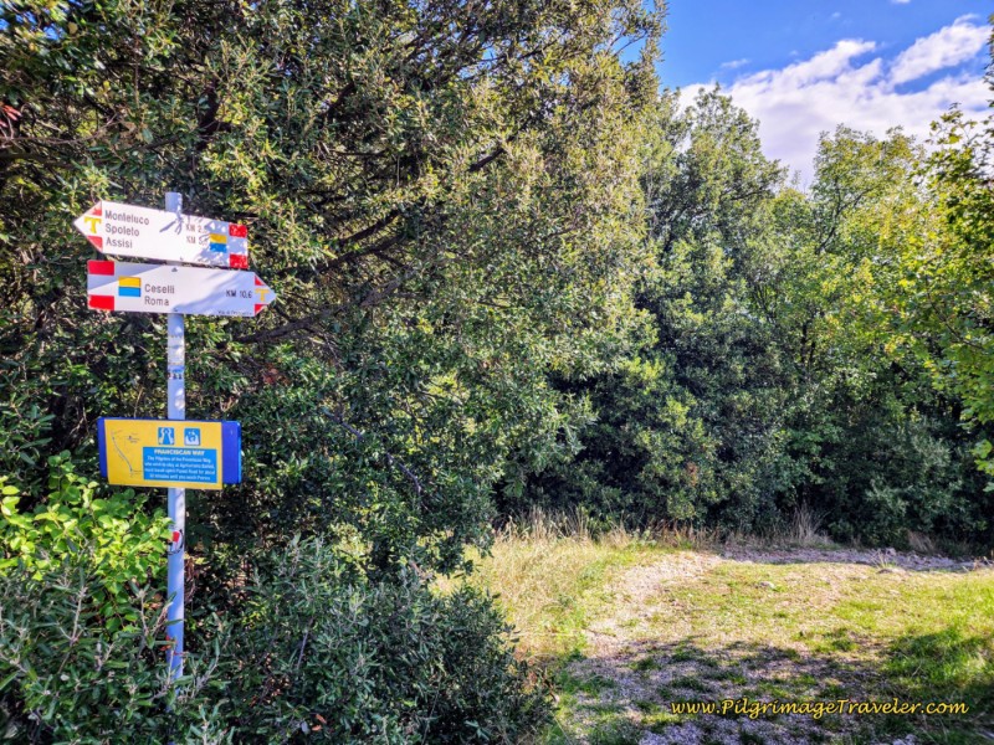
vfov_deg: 58.9
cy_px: 372
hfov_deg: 73.9
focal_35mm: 23
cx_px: 497
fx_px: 660
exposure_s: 1/214
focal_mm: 6.4
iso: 12
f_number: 1.8
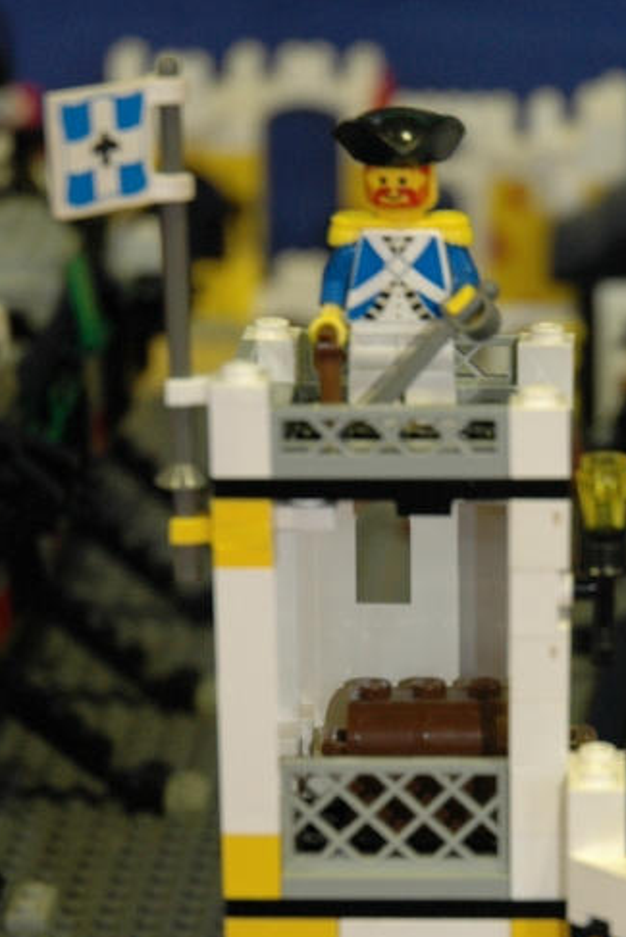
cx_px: 594
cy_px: 704
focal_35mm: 145
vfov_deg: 14.1
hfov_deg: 9.4
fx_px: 3779
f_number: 4.5
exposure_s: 1/15
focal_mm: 46
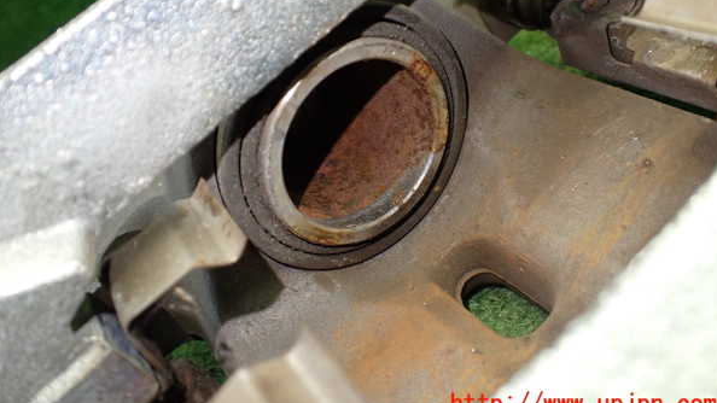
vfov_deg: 35.4
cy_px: 148
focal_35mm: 33
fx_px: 627
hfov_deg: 59.5
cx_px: 361
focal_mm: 5.4
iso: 500
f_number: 2.3
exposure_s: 1/125
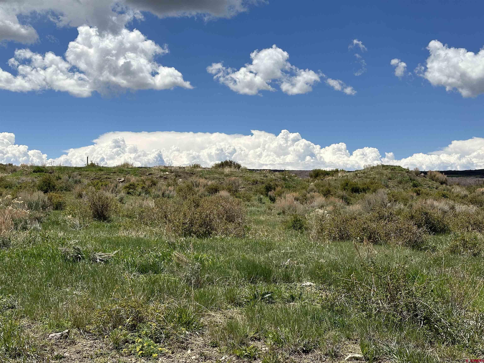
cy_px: 182
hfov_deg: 39.7
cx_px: 242
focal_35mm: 48
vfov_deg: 30.3
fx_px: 671
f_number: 1.78
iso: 64
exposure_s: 1/7092
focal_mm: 6.86
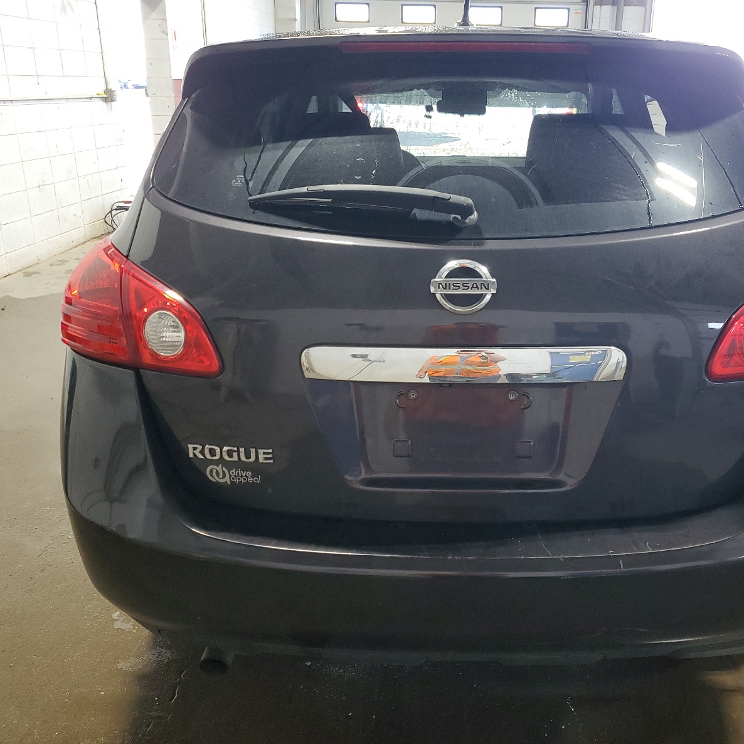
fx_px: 754
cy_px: 373
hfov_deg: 52.1
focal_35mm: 31
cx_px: 450
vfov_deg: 52.5
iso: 107
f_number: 1.5
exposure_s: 1/60.2
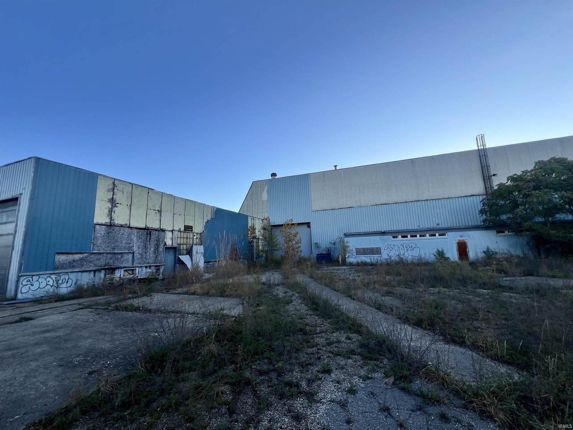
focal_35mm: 13
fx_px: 215
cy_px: 215
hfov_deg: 106.2
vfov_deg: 89.9
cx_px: 286
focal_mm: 1.57
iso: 32
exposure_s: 1/592
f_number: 1.8
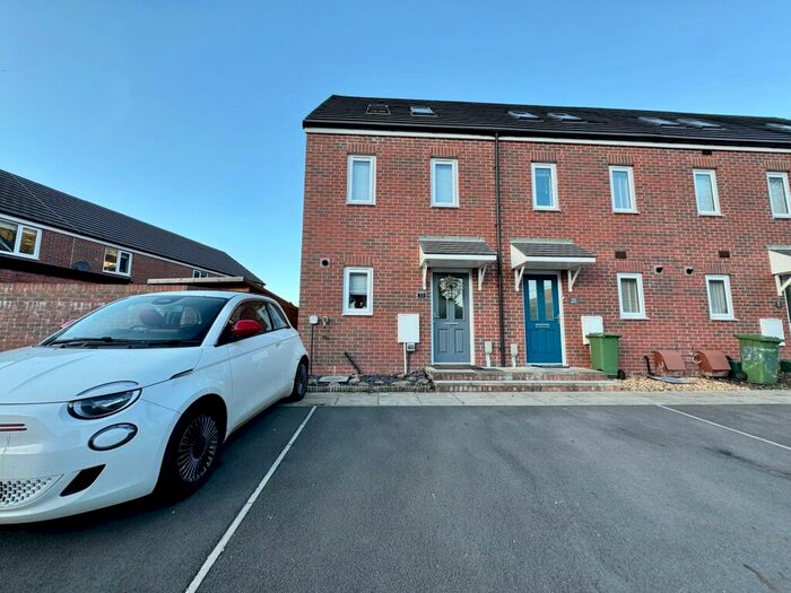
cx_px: 396
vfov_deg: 85.7
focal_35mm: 14
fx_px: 320
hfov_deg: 102.1
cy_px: 296
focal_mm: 2.22
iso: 40
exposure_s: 1/175
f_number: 2.2
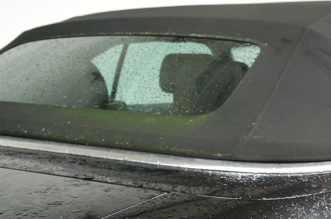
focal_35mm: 69
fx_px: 633
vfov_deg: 19.7
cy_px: 110
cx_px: 166
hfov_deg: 29.3
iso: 1600
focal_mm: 46
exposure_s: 1/3
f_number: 11
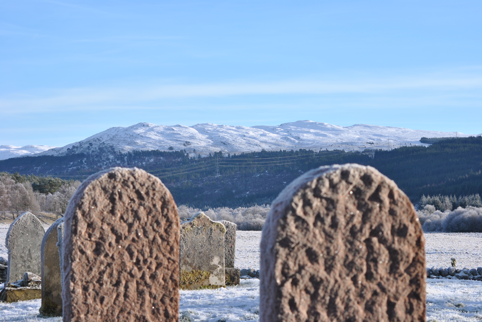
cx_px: 241
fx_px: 1408
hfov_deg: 19.4
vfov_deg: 13.1
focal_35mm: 105
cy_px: 161
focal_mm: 70
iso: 100
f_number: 8
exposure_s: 1/160
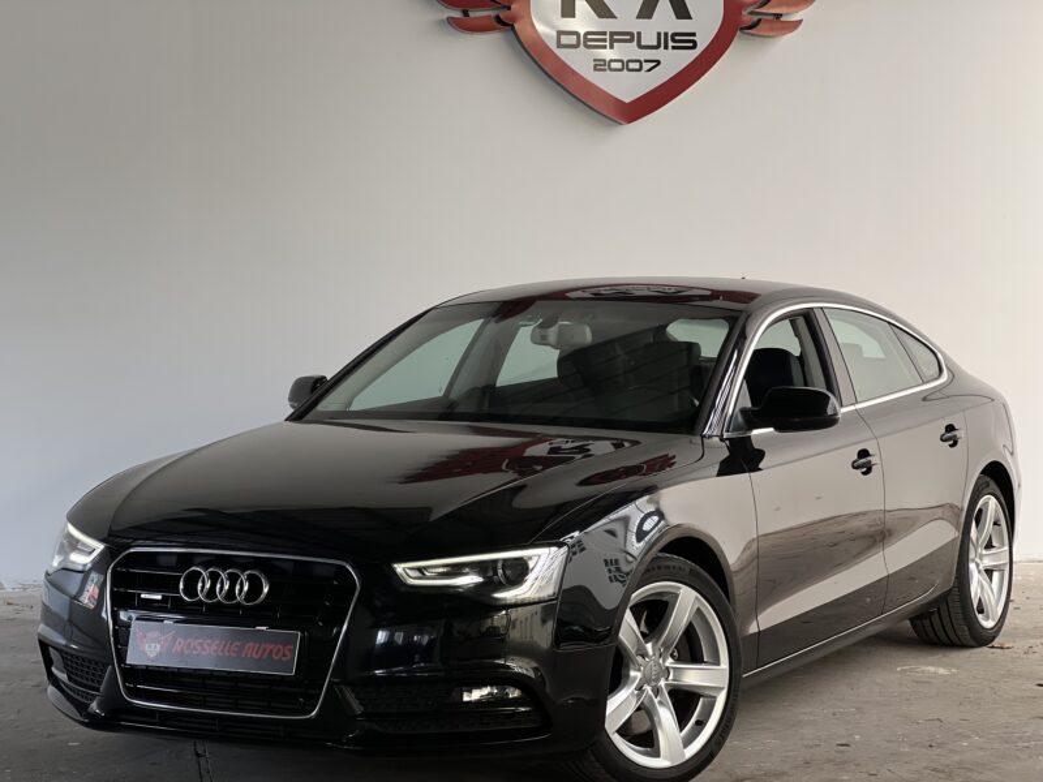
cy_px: 391
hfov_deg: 25.3
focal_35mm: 77
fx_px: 2320
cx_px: 522
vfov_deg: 19.1
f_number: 2.8
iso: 125
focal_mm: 9
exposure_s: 1/121
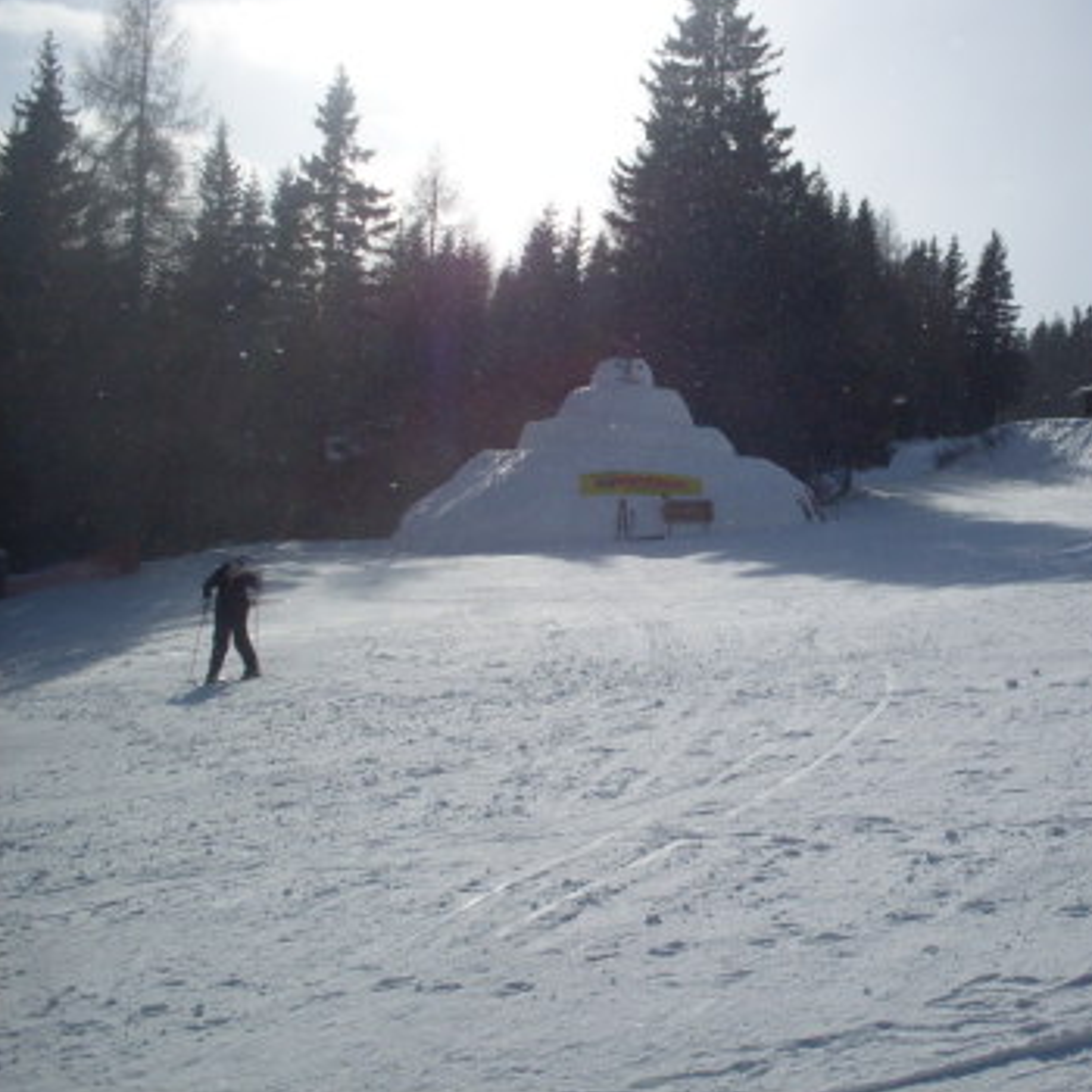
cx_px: 739
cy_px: 537
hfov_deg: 36.4
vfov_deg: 36.8
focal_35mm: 46
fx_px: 1642
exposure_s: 1/750
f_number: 8.4
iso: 80
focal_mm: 6.3
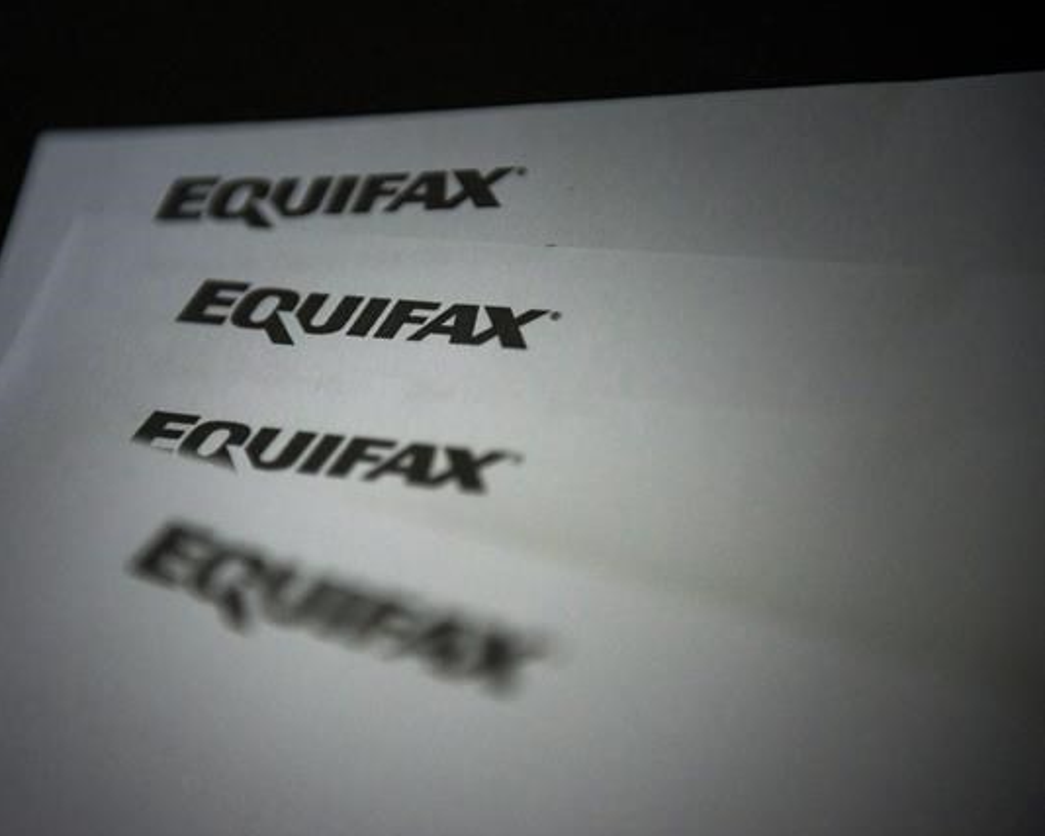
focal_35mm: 80
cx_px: 411
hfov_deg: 23.8
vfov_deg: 19.2
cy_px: 421
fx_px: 2474
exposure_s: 1/320
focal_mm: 70
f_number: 2.8
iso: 1600
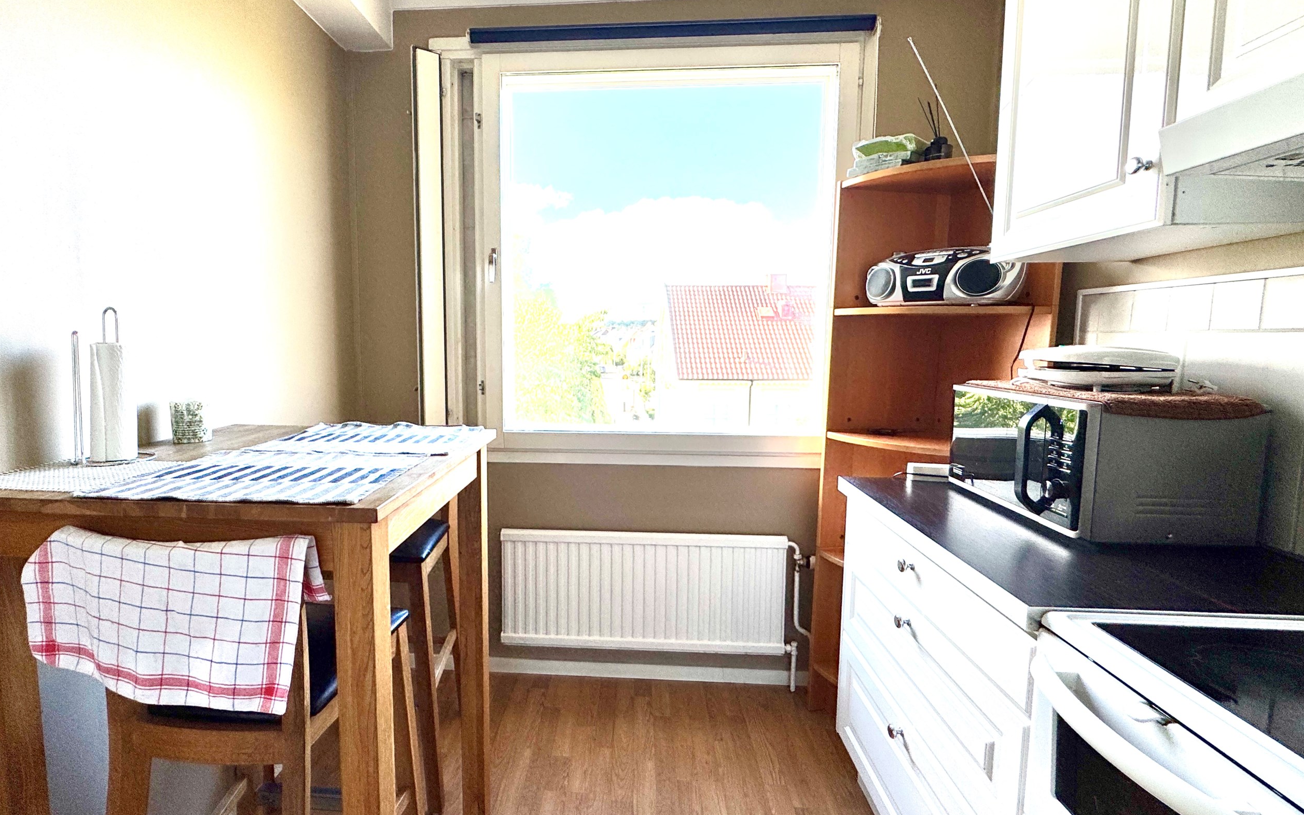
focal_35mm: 17
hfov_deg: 94.1
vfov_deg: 68.0
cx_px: 592
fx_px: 604
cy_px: 393
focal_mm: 2.22
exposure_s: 1/295
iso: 40
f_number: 2.2
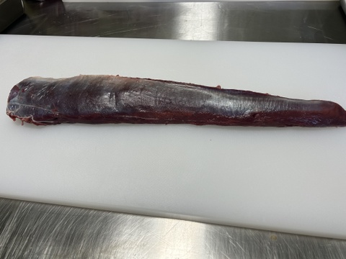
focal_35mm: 26
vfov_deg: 53.1
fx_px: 260
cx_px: 173
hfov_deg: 67.3
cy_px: 130
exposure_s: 1/120
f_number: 1.5
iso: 64
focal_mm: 5.7
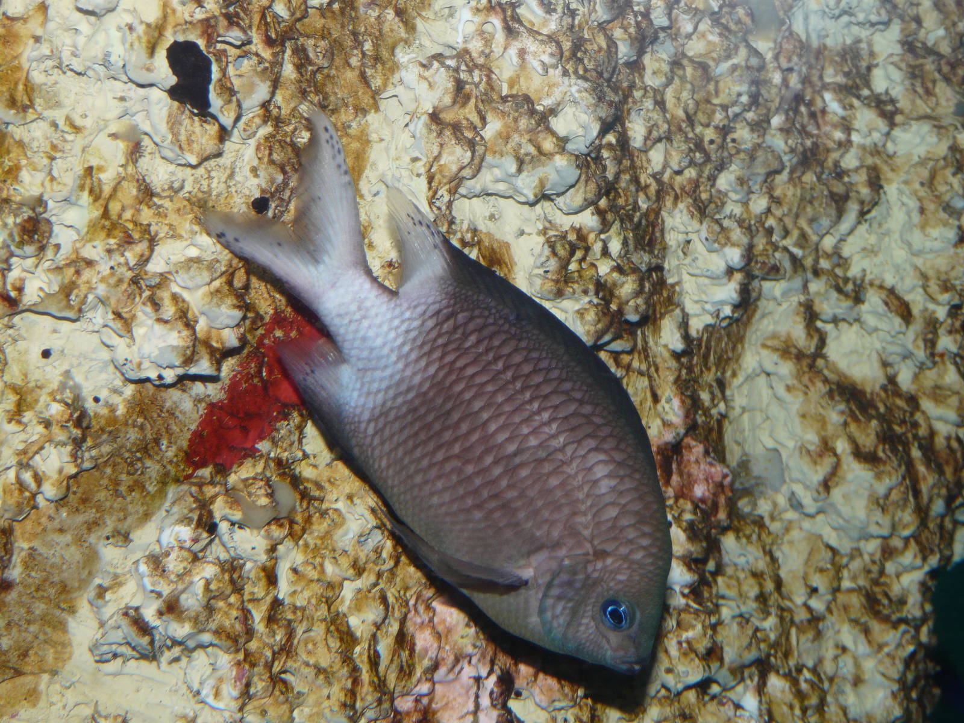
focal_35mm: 83
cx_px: 482
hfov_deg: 23.6
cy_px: 362
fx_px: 2311
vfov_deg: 17.8
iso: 100
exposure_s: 1/50
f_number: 3.6
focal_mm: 13.6
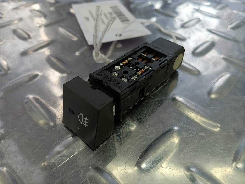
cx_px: 122
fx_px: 191
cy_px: 92
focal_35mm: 27
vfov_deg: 51.4
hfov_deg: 65.3
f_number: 1.6
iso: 129
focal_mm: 4.11
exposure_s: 1/100
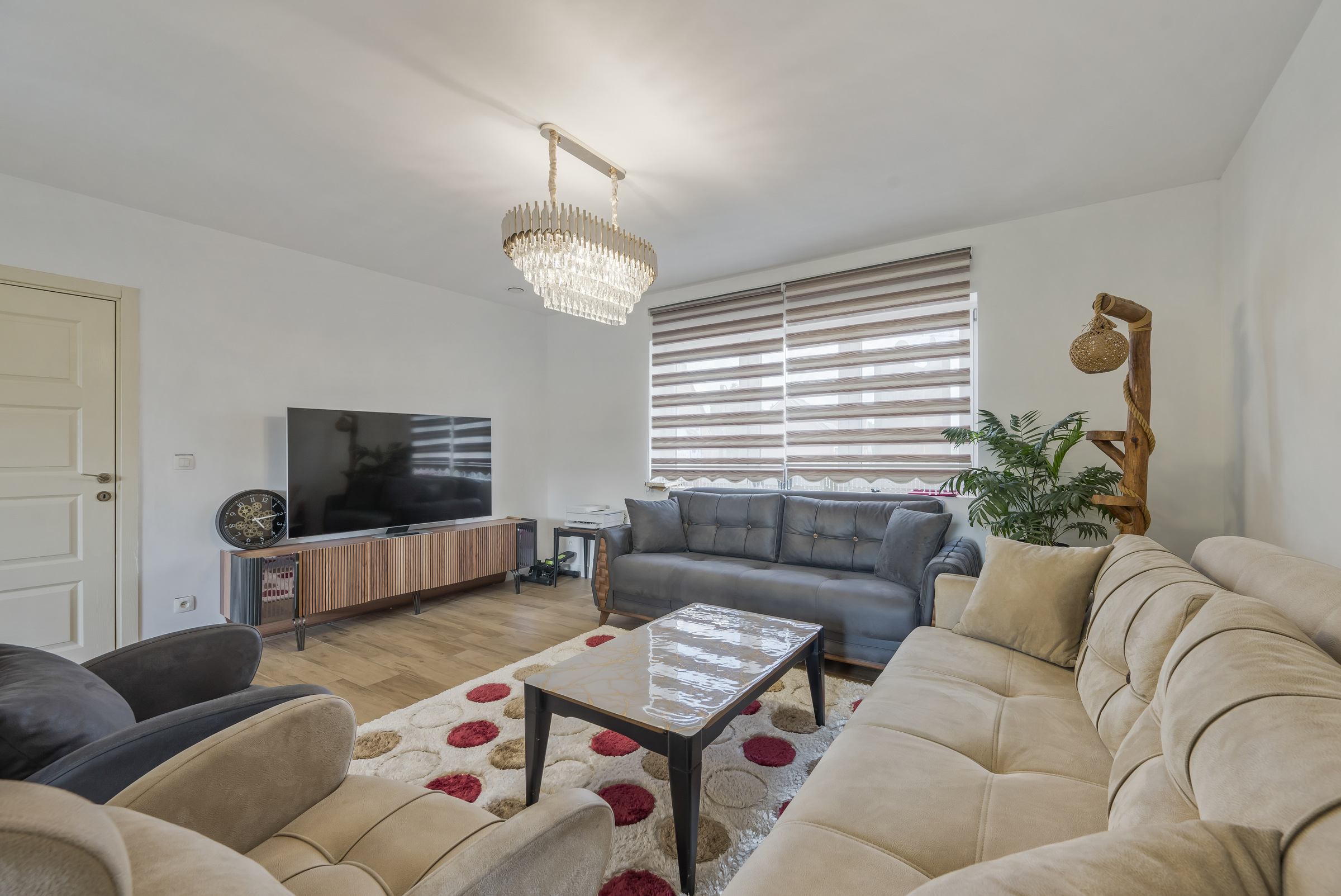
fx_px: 522
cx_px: 670
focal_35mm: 14
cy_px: 448
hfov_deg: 104.2
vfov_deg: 81.3
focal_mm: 14
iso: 250
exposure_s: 1/10
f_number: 8
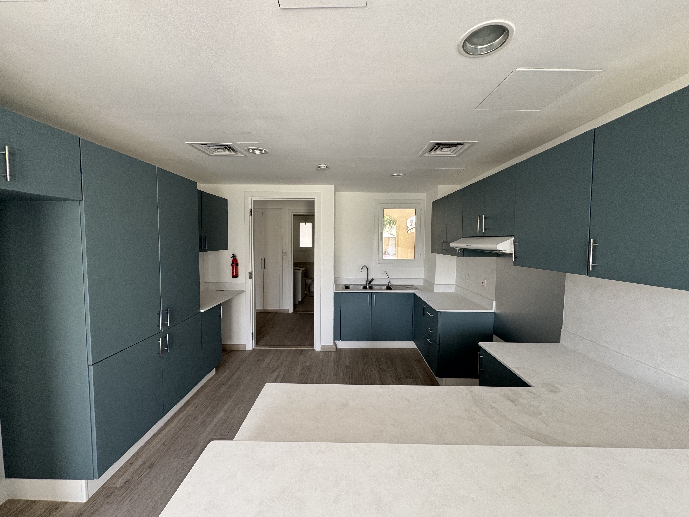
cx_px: 344
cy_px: 258
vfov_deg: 85.7
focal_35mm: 14
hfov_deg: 102.1
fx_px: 279
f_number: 2.2
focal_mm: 2.22
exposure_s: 1/99
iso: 100
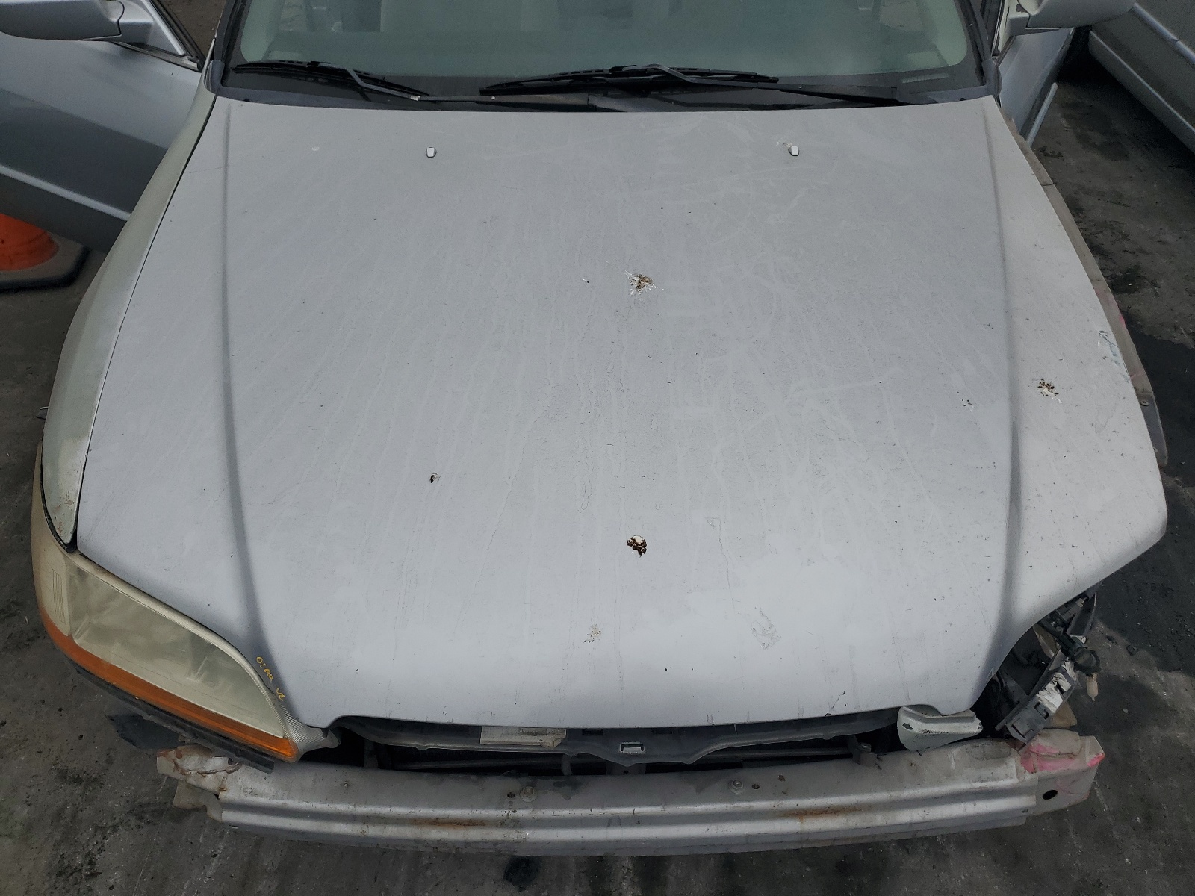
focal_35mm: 26
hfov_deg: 67.3
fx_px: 898
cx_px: 598
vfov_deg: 53.1
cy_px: 448
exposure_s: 1/5000
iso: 50
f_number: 1.5
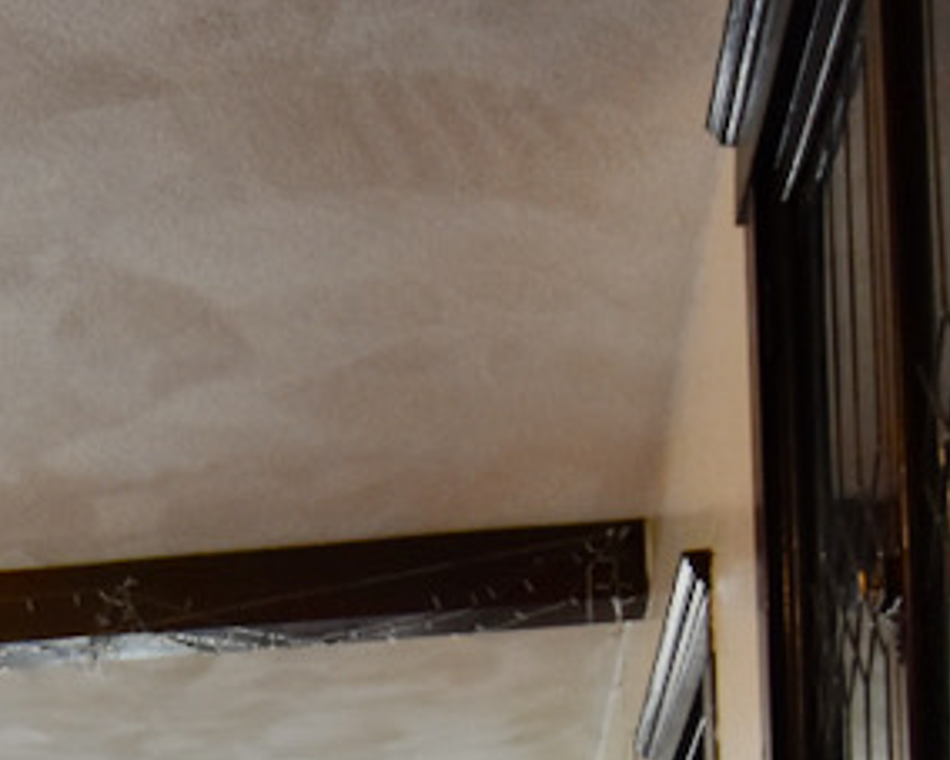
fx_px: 2053
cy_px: 1071
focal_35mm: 73
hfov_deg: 24.5
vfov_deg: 18.9
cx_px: -60
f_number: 4.5
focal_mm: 11.5
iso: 800
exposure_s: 1/80
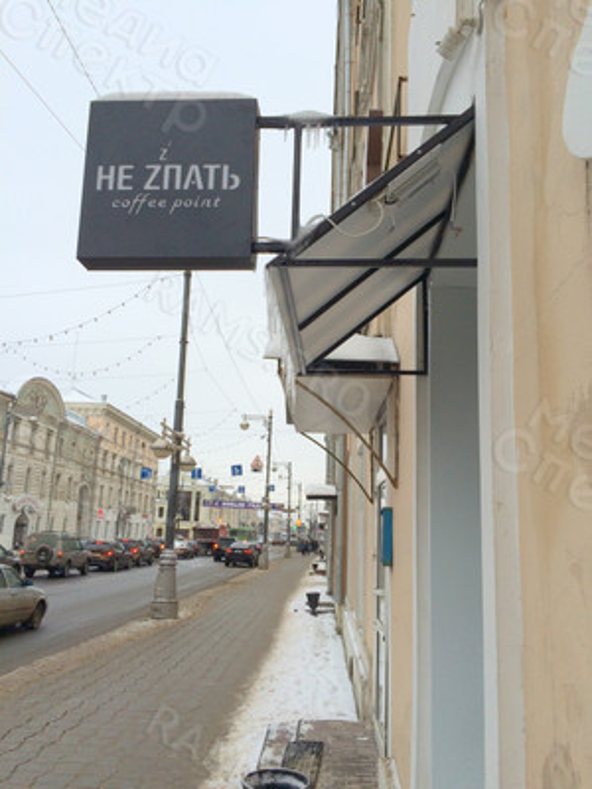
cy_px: 394
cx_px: 296
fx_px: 661
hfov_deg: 48.2
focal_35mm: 29
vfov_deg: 61.7
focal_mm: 4.15
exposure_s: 1/477
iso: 32
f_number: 2.2
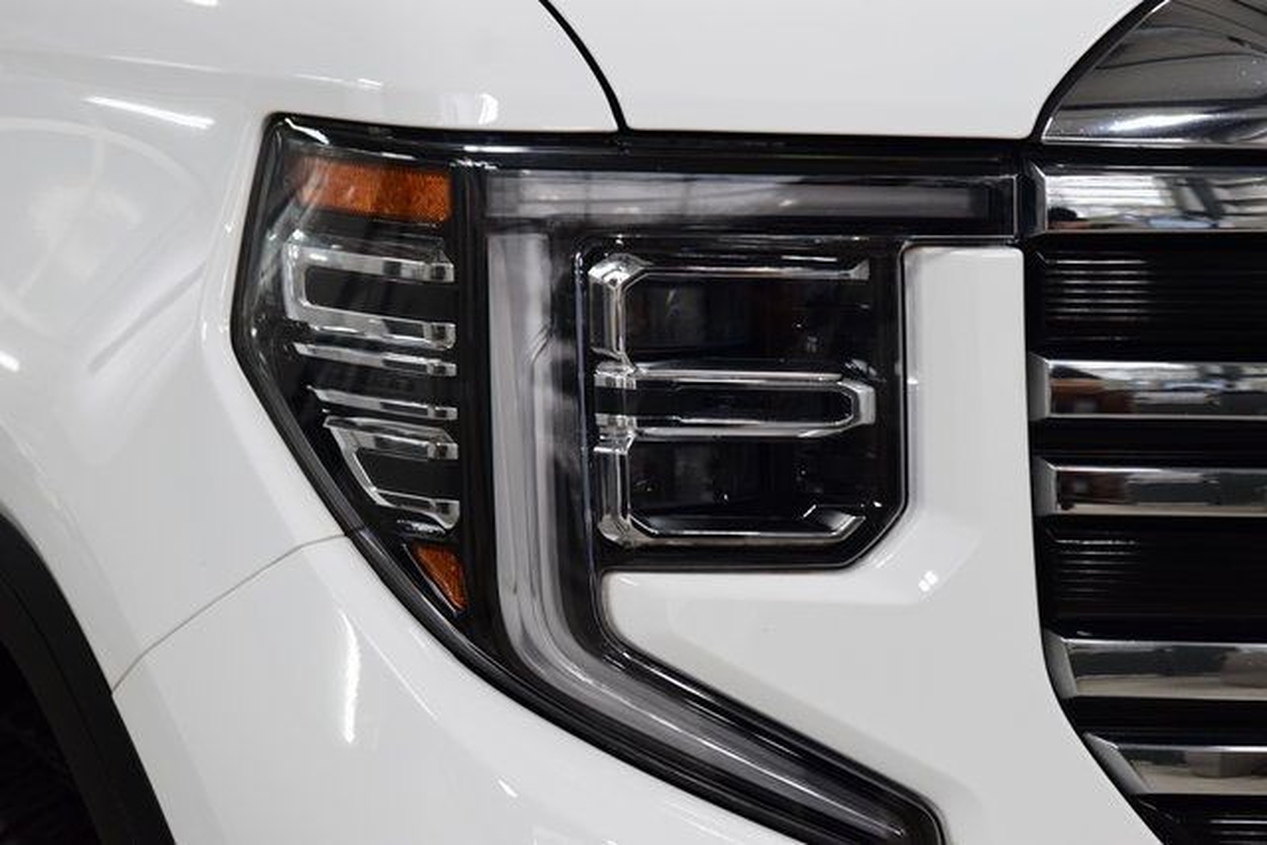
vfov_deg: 13.0
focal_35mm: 105
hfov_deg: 19.5
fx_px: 3696
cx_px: 634
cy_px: 422
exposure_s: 1/125
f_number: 5
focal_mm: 70
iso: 1600
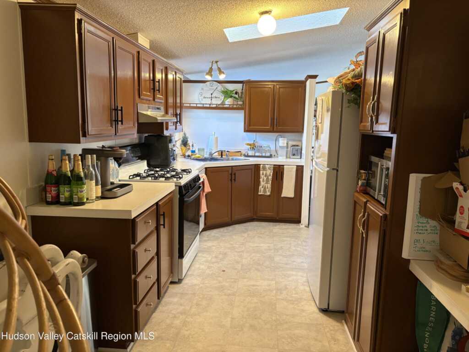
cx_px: 234
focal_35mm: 26
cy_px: 176
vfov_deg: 53.1
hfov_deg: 67.3
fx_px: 352
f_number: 1.6
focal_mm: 5.96
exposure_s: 1/60
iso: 250
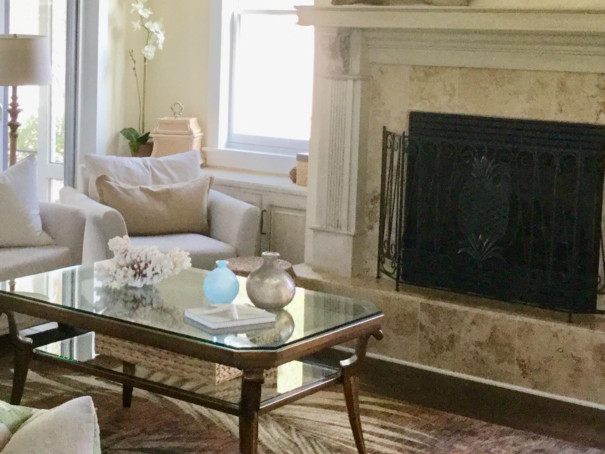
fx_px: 1188
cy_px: 132
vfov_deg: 21.5
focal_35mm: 68
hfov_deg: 28.1
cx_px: 148
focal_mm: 3.3
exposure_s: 1/30
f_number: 2.4
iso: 32
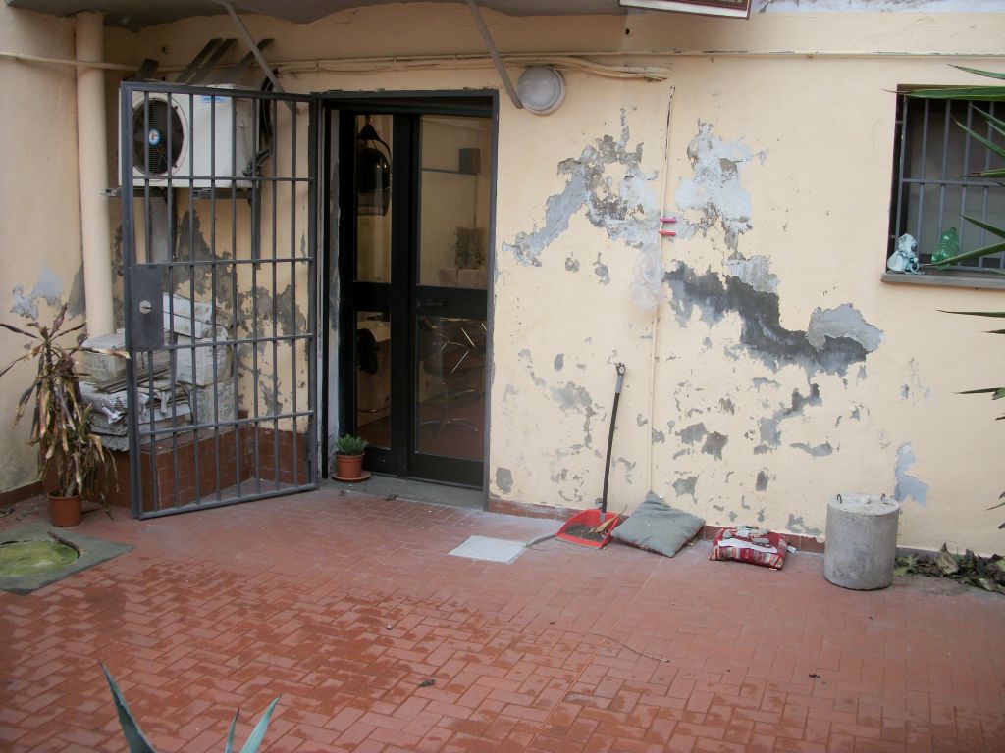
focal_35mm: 35
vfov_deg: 40.7
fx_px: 1016
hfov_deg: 52.6
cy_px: 376
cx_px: 502
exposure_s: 1/80
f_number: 3.1
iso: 80
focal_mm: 6.3
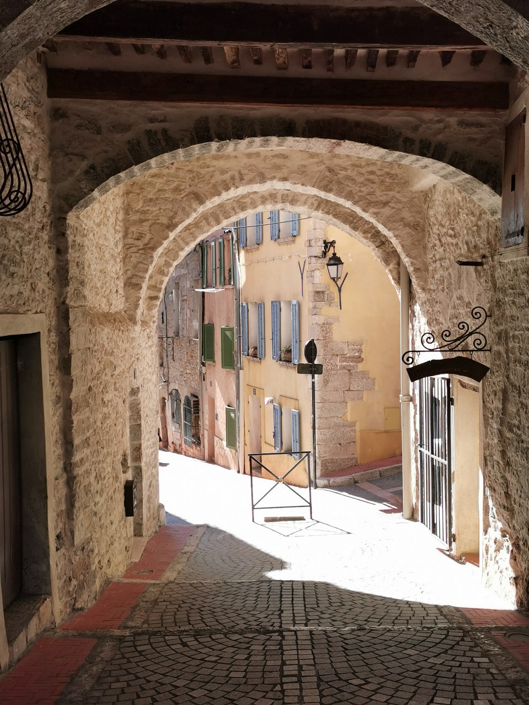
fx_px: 774
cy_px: 352
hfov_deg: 37.7
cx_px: 264
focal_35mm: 38
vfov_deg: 49.0
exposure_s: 1/582
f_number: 1.6
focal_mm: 5.56
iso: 50
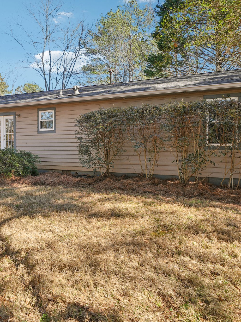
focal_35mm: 25
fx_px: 232
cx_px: 98
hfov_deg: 54.5
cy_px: 158
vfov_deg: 69.4
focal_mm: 17
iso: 125
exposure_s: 1/30
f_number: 8
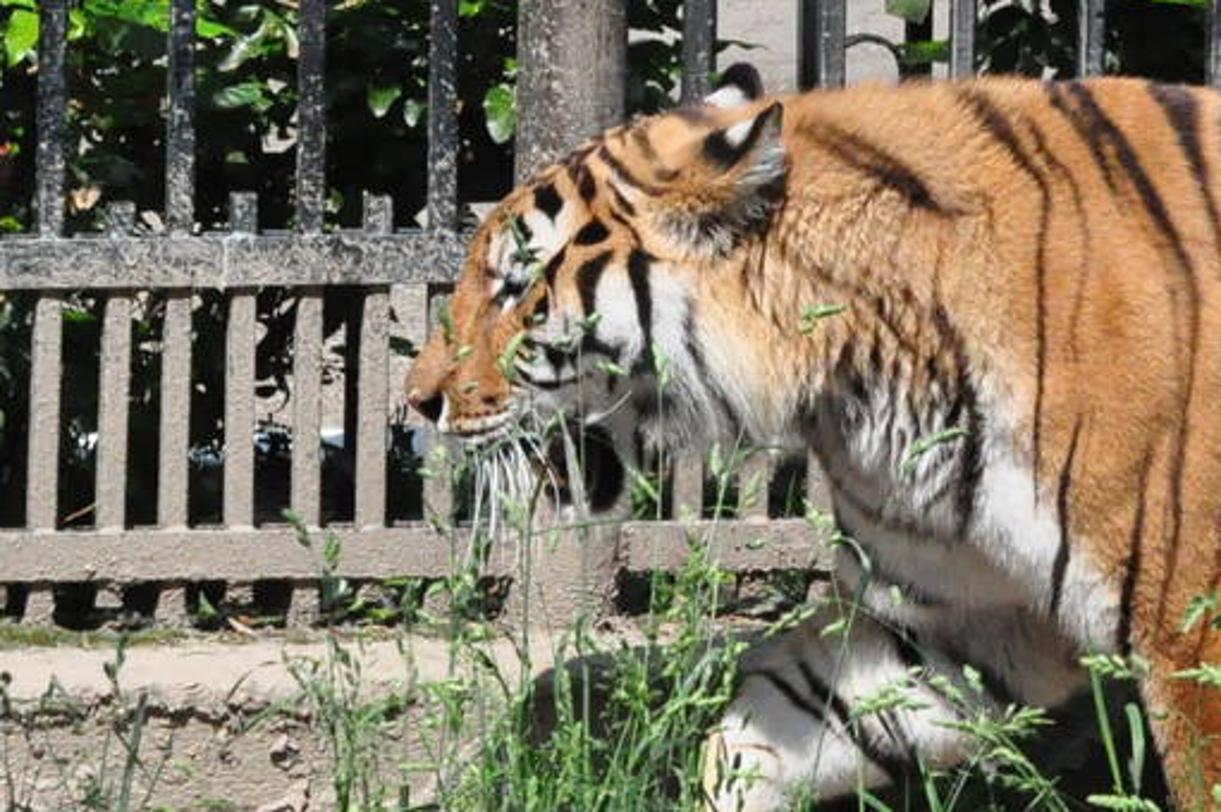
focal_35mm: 939
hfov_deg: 2.2
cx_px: 1013
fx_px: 31826
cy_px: 593
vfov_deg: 1.5
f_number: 10
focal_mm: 200
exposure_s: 1/4000
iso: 3200
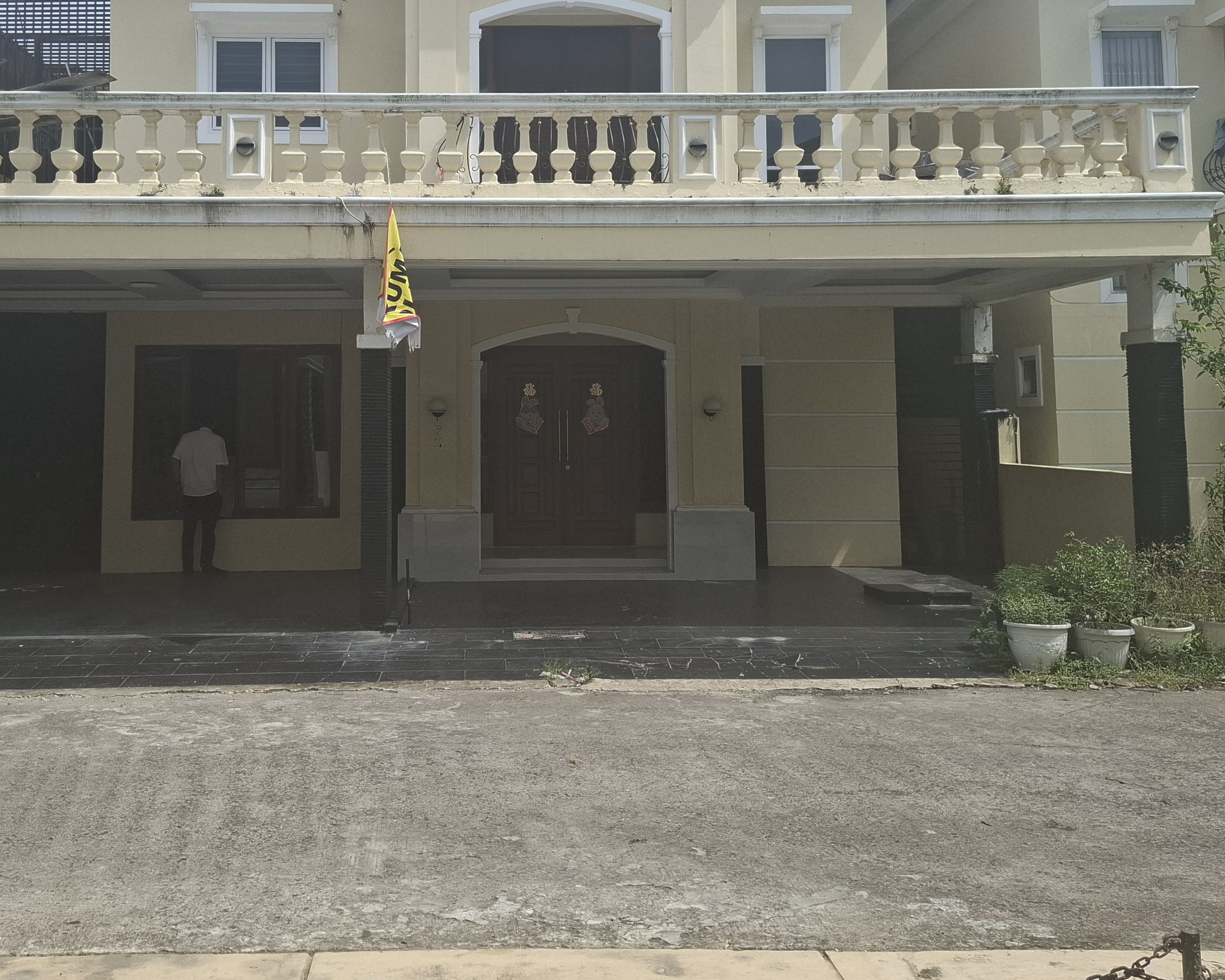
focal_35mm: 36
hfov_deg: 50.0
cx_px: 506
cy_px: 308
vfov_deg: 40.5
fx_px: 1305
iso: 50
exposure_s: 1/2174
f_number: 1.8
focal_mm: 5.54
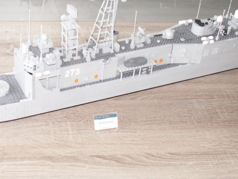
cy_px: 77
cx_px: 73
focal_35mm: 65
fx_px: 447
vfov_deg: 22.6
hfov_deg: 29.5
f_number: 2.8
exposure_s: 1/125
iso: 125
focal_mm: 5.86
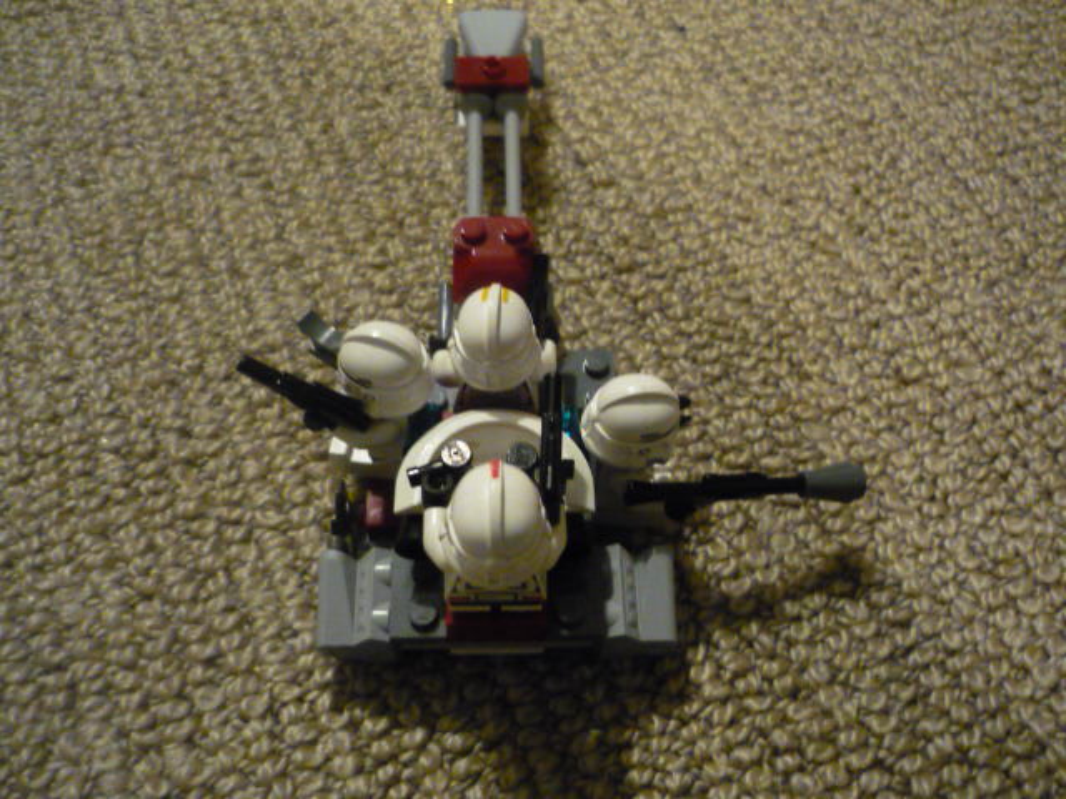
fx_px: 1016
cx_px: 533
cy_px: 400
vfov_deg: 42.9
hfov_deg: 55.4
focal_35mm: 33
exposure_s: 1/10
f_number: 2.8
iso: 800
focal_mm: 5.5
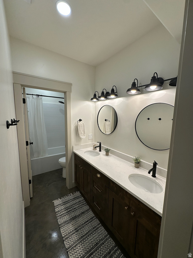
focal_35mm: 14
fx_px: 104
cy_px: 129
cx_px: 96
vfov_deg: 102.1
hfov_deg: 85.7
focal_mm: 2.22
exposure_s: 1/140
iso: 40
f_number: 2.2
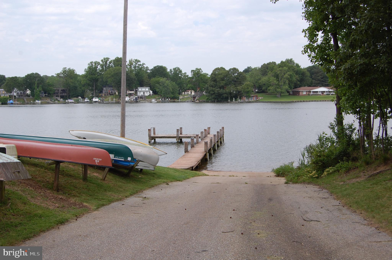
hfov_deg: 43.6
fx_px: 489
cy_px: 130
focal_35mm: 45
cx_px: 196
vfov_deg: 29.8
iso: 200
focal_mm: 30
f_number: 9
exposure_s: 1/320
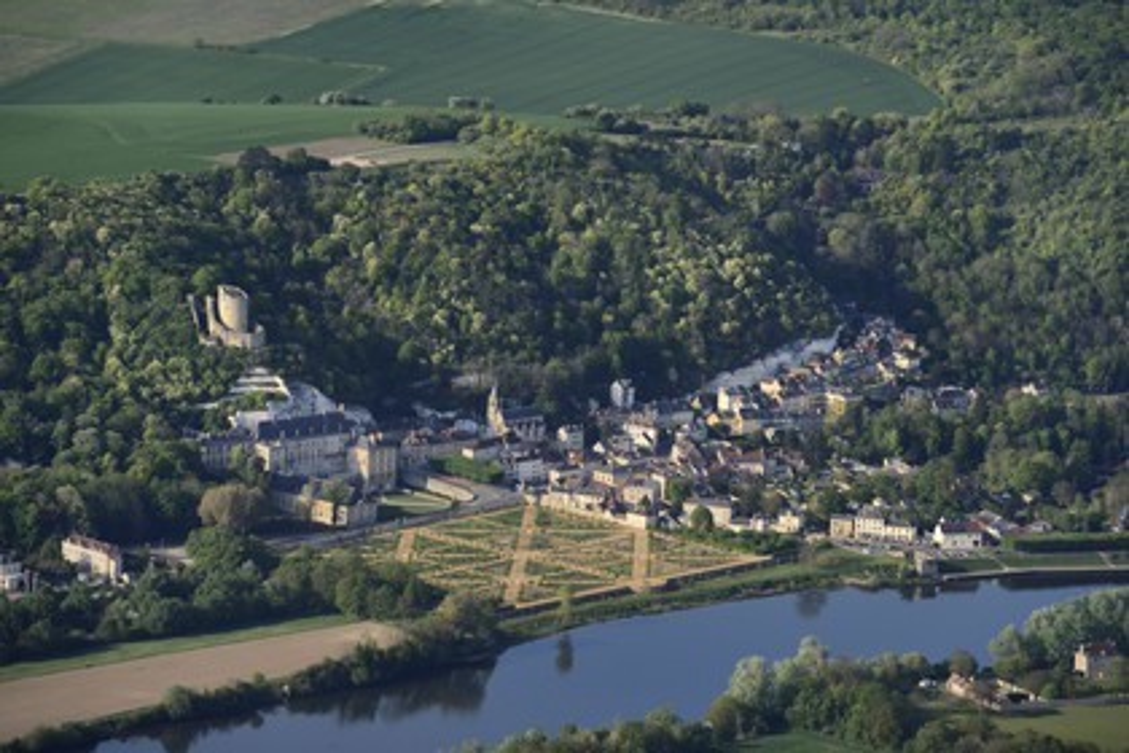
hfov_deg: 10.3
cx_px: 564
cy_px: 376
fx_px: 6272
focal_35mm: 200
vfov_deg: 6.9
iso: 400
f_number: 5.6
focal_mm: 200
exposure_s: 1/1250
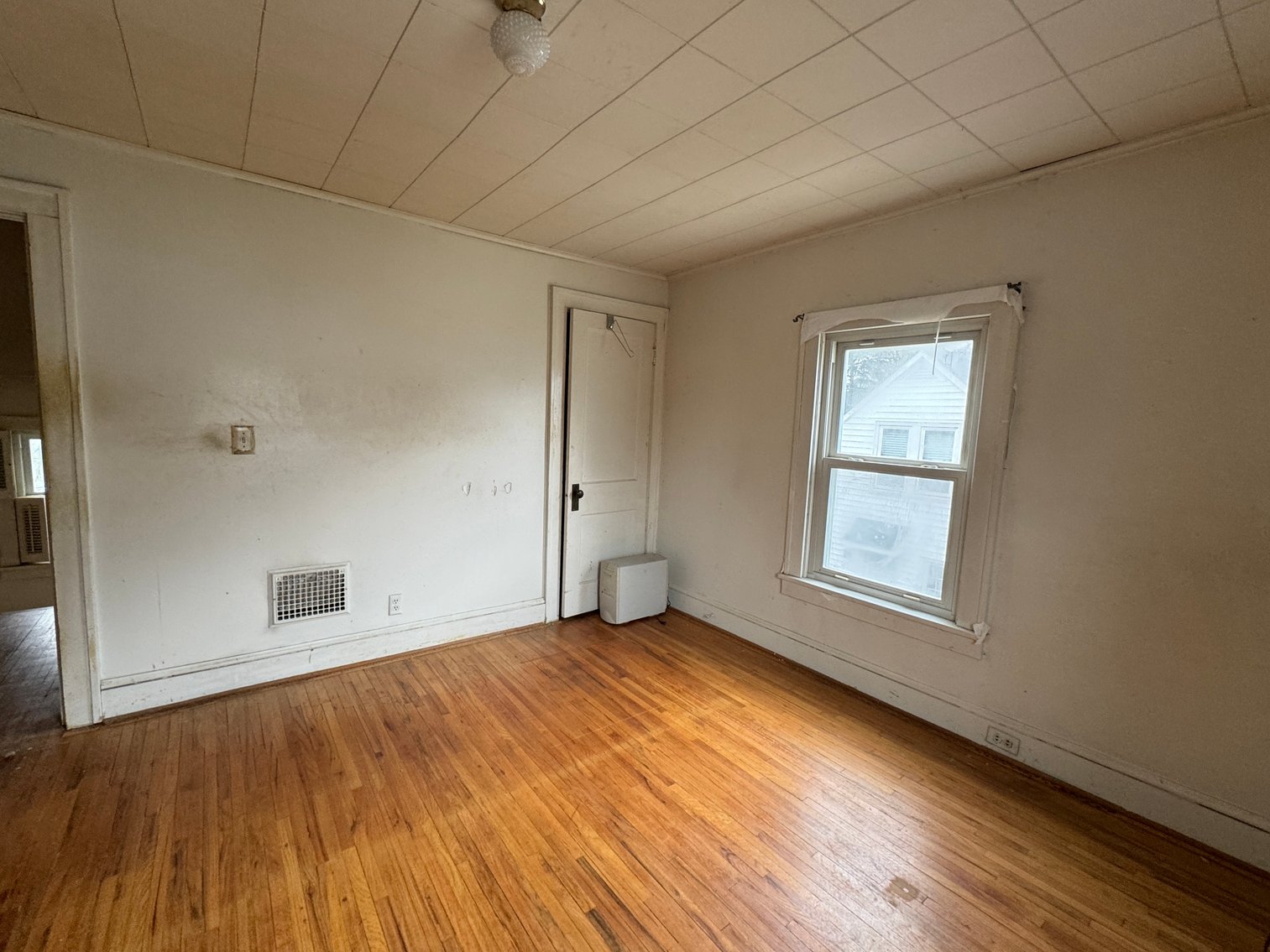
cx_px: 635
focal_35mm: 14
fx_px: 514
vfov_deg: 85.7
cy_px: 476
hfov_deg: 102.1
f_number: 2.2
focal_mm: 2.22
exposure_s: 1/99
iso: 200
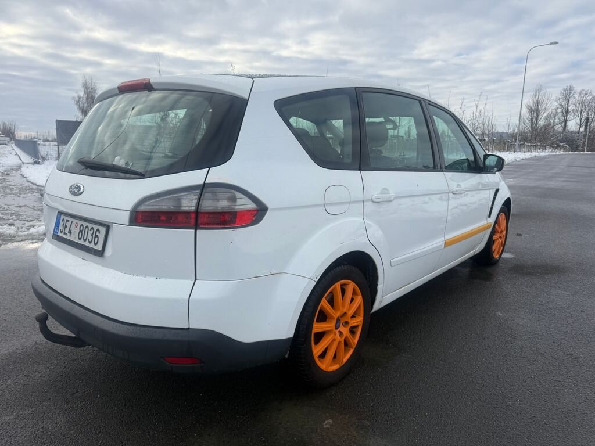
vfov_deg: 56.8
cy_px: 223
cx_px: 298
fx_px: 413
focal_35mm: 24
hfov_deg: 71.6
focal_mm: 6.76
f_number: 1.78
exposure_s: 1/3759
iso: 80
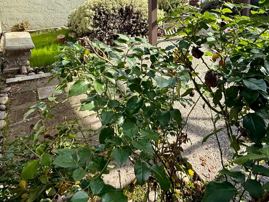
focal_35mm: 28
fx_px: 218
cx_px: 159
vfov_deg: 44.3
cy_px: 13
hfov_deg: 63.0
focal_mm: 2.22
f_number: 2.2
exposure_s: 1/1125
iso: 64
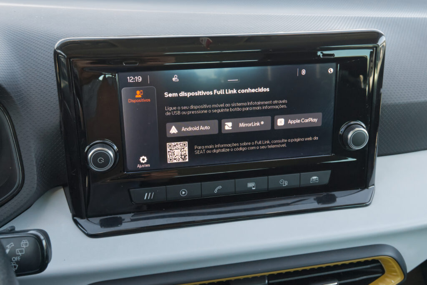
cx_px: 214
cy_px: 142
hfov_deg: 53.1
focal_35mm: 36
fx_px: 427
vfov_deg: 36.9
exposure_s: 1/160
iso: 2000
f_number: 9
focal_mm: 24.2
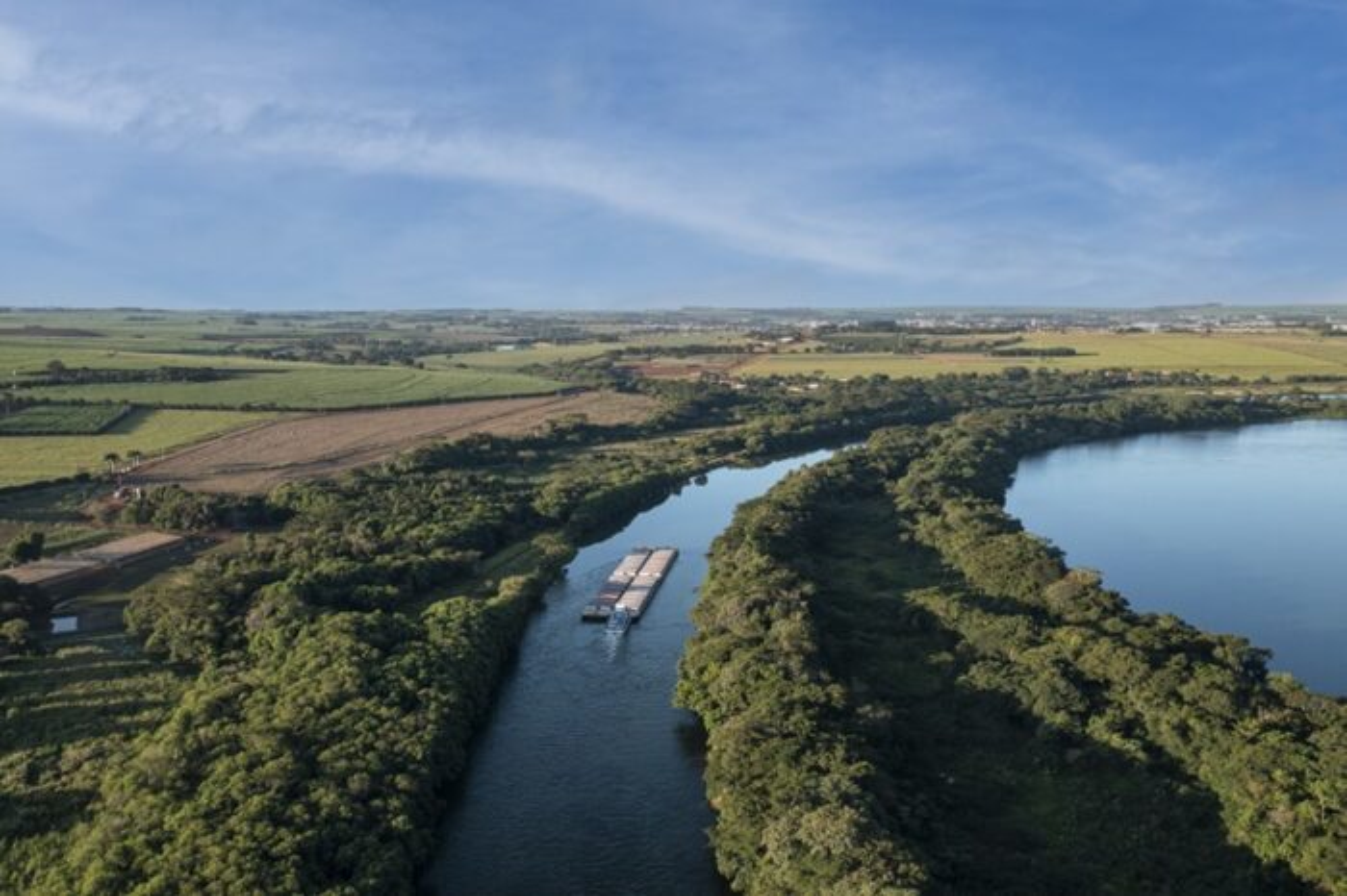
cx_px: 674
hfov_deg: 65.5
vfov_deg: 46.4
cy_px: 448
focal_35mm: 28
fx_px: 1047
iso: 100
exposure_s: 1/50
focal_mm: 10.26
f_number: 7.1
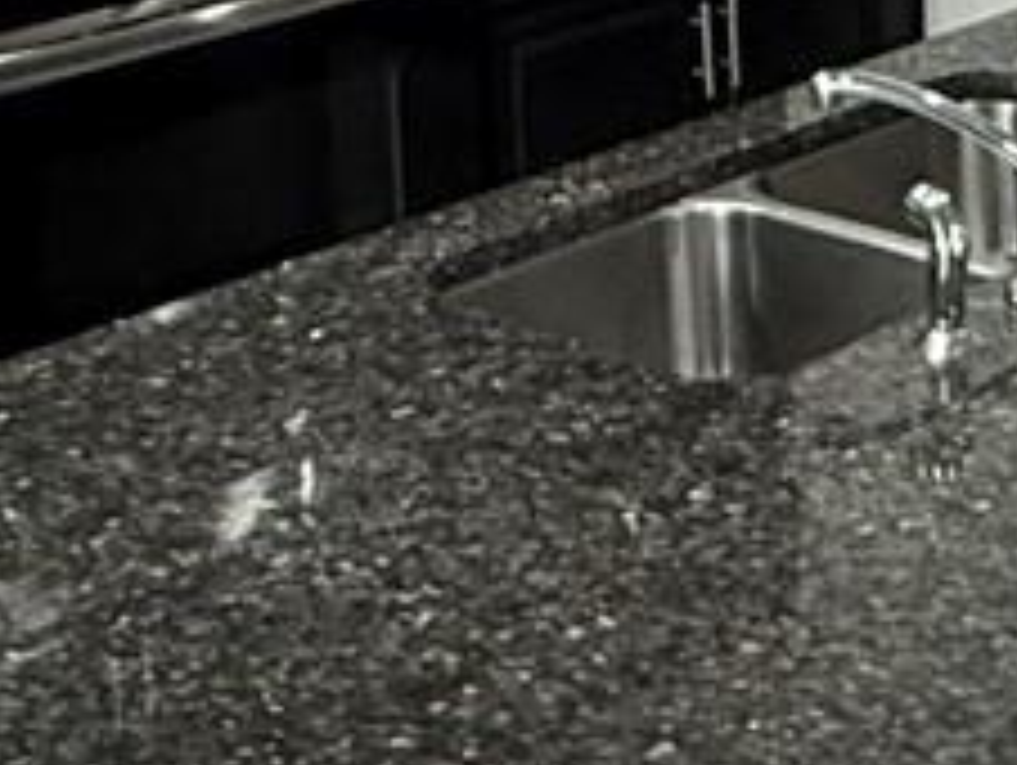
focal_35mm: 99
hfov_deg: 18.9
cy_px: -279
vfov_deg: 14.3
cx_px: 1148
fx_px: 2912
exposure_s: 1/120
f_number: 2.2
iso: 250
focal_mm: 2.22
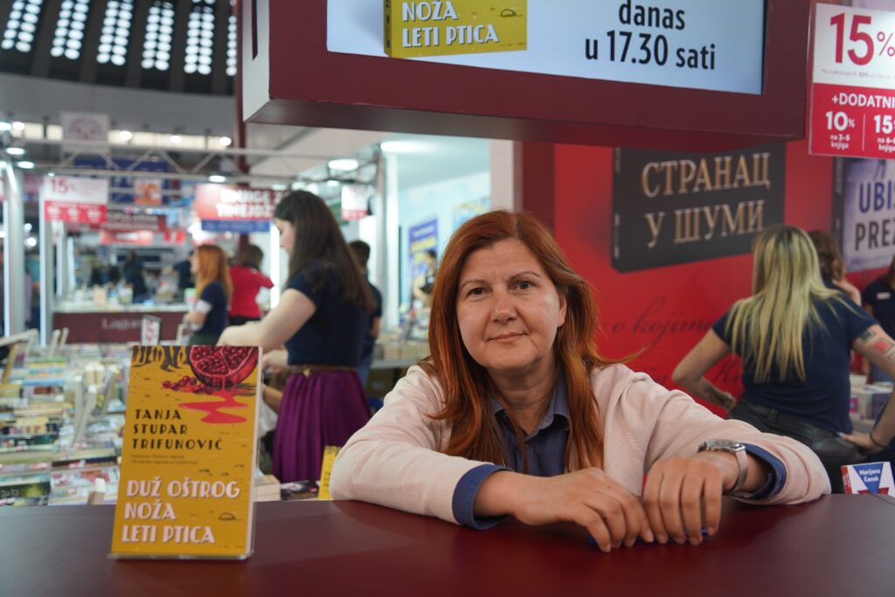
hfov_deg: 55.8
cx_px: 448
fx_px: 845
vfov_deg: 38.9
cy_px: 298
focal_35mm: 34
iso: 800
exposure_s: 1/160
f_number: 4
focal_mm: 34
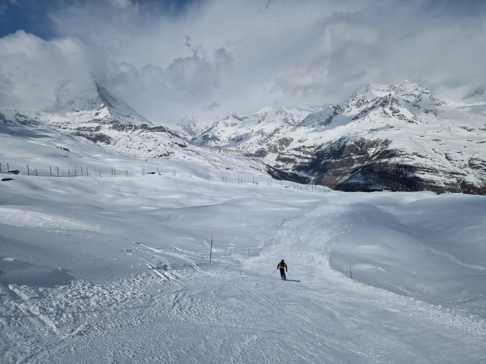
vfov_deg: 58.9
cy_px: 182
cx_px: 243
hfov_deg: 73.9
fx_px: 323
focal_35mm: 23
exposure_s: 1/9408
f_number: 1.8
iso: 50
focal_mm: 5.4
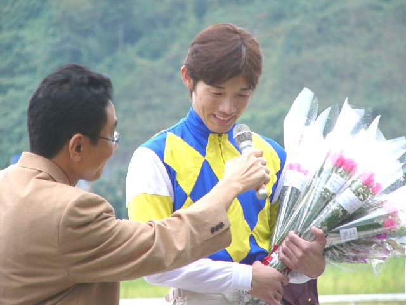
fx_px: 3671
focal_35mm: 313
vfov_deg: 4.7
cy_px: 152
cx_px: 203
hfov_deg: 6.3
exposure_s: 1/60
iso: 50
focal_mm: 52.1
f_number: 2.8
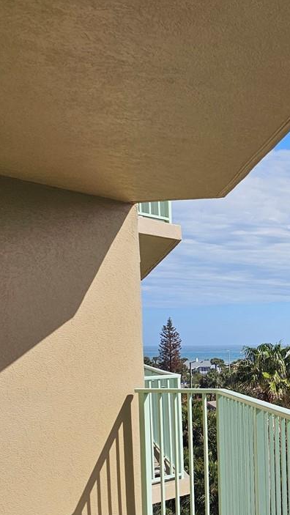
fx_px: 778
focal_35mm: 57
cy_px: 401
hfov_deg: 17.4
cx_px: 515
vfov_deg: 35.6
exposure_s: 1/2000
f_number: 1.7
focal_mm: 6.3
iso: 16
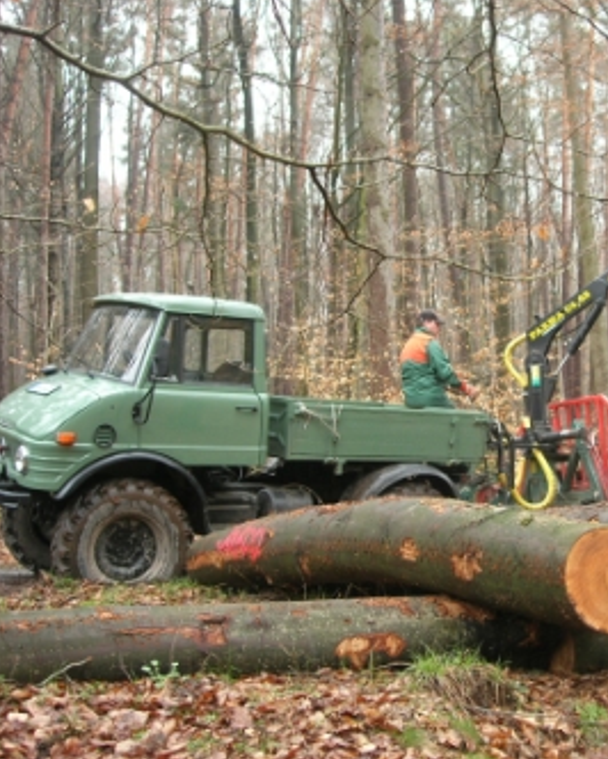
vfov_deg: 37.3
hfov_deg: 29.7
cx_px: 466
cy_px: 377
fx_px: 1124
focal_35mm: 50
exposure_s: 1/44
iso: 64
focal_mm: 7.8
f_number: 2.8
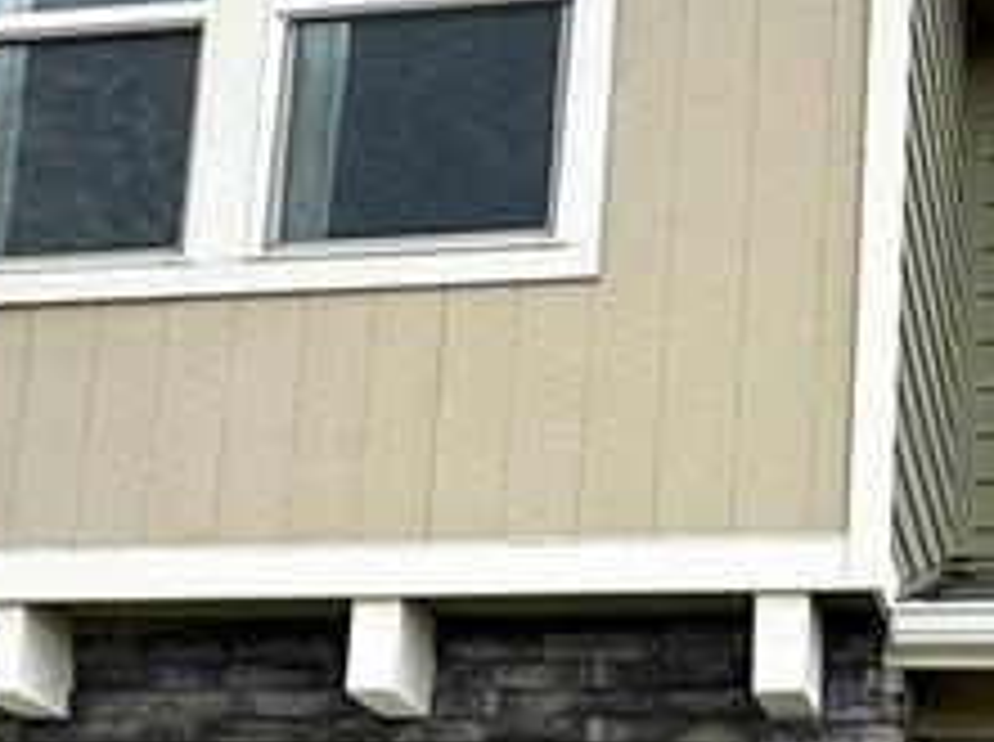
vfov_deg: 20.8
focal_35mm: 65
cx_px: 796
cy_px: 920
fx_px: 1863
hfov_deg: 29.2
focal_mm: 2.22
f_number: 2.2
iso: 64
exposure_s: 1/638
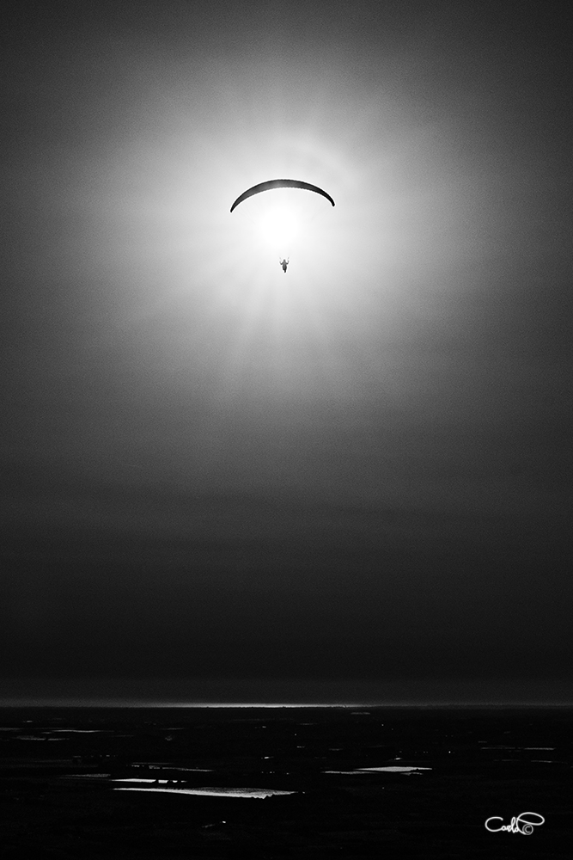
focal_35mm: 28
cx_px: 286
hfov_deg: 46.4
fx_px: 668
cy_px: 430
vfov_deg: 65.5
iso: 100
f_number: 16
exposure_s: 1/4000
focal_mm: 28
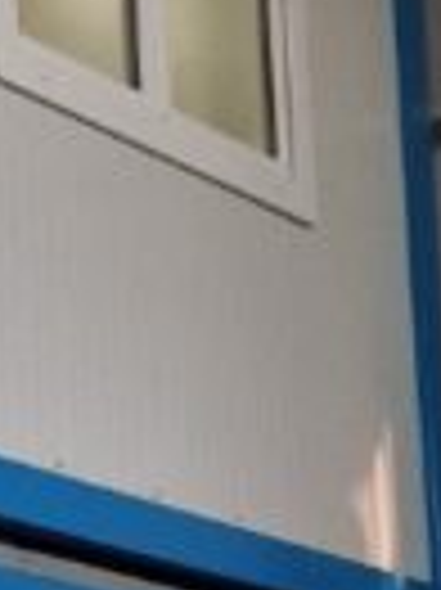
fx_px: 3063
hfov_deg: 6.9
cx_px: -1112
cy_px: 540
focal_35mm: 180
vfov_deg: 10.9
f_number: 1.8
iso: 125
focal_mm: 6.4
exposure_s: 1/180
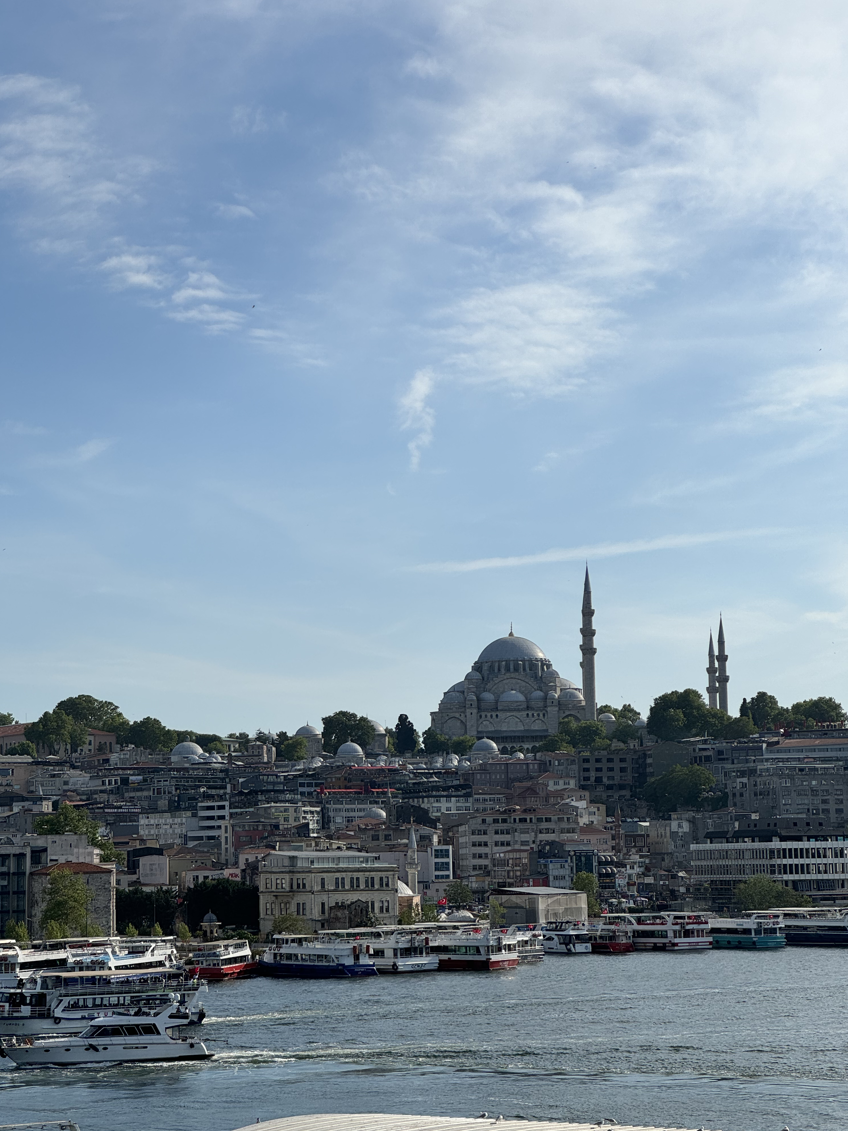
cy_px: 572
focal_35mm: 78
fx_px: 2548
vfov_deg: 25.0
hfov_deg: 18.9
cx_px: 421
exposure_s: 1/1672
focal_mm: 9
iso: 25
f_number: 2.8
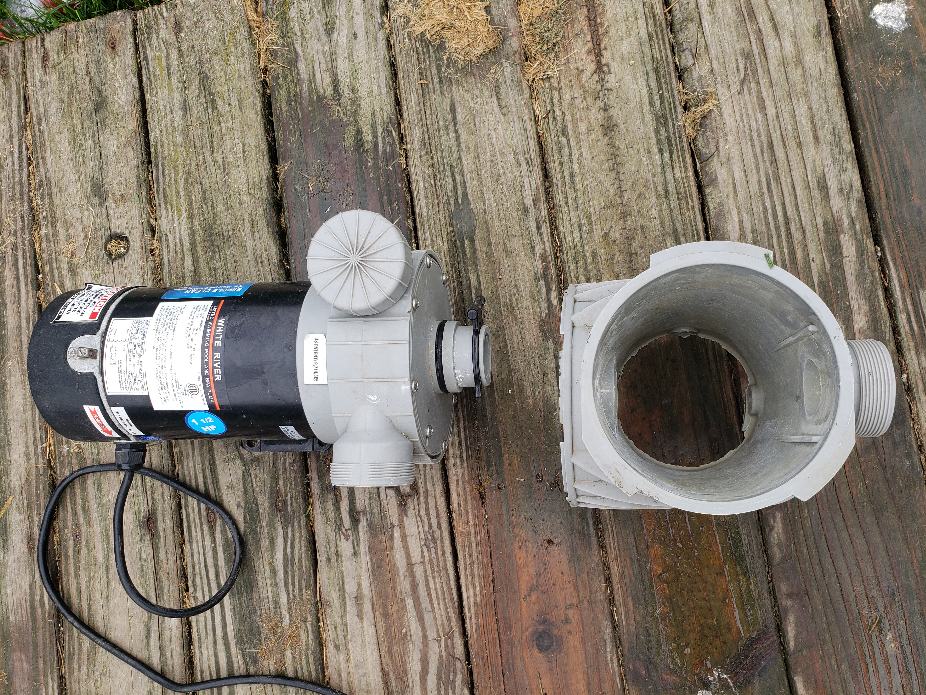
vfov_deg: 53.1
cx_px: 463
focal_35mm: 26
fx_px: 696
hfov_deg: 67.3
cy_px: 348
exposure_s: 1/230
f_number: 2.4
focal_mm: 4.3
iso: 50
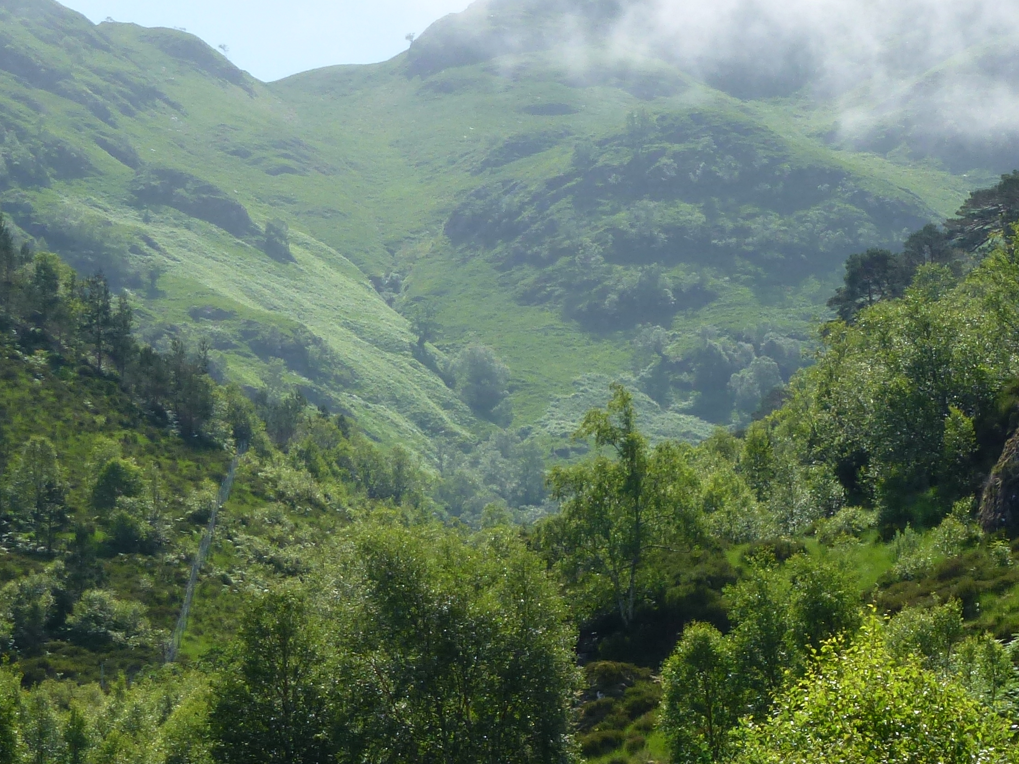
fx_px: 5475
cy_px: 462
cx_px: 551
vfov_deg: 8.0
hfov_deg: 10.6
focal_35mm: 186
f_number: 5
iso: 100
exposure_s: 1/500
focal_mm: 17.3
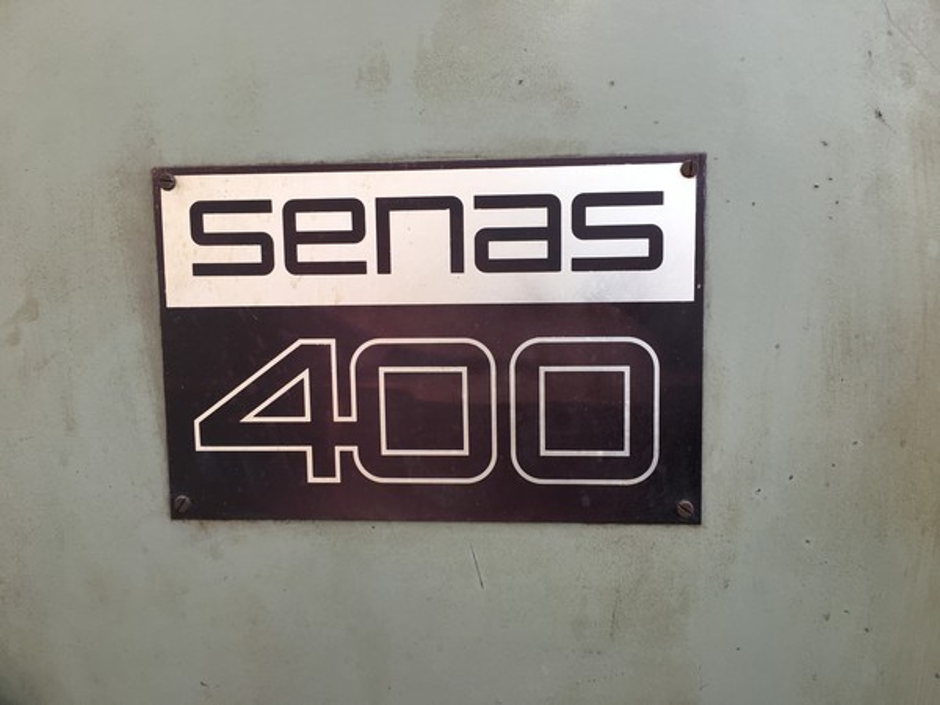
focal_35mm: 29
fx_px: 787
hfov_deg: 61.7
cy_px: 352
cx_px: 470
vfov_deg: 48.2
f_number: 2.2
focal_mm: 4.15
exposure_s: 1/100
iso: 32
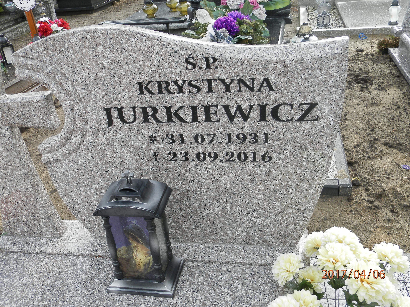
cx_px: 205
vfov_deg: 41.8
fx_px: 403
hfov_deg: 54.0
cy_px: 154
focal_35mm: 34
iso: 80
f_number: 3.3
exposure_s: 1/160
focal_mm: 6.1
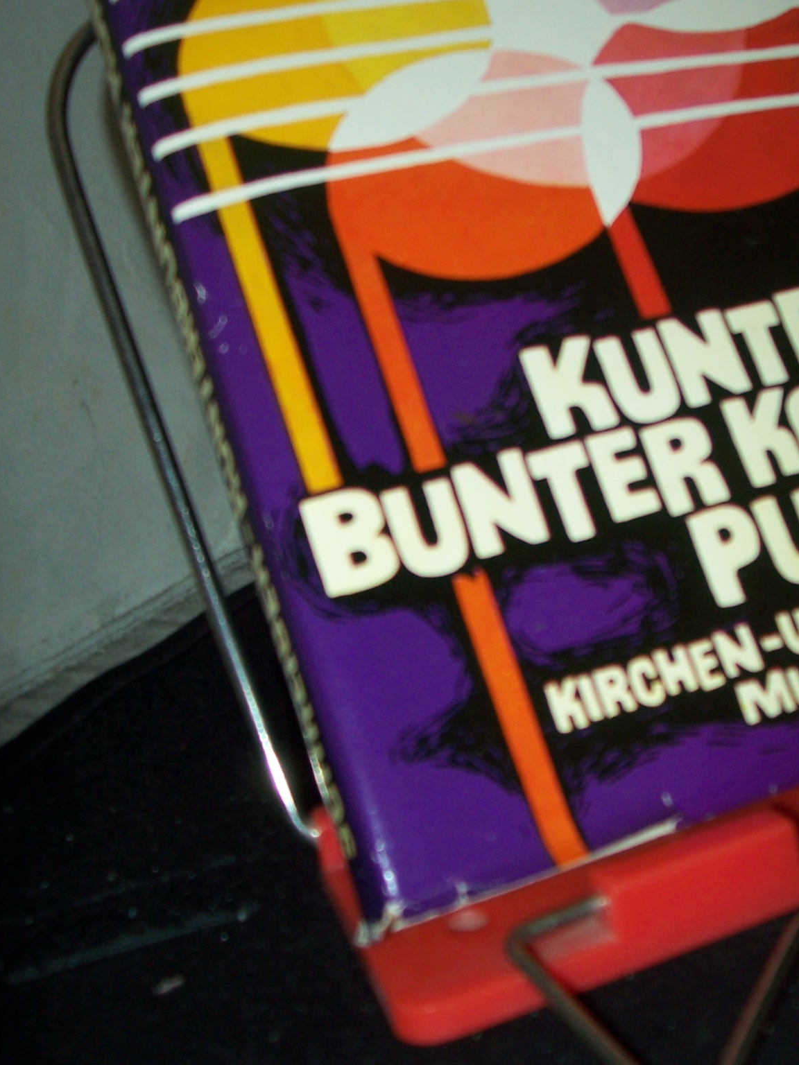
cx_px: 563
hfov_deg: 28.3
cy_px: 422
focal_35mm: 51
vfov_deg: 37.3
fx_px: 1570
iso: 80
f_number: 2.7
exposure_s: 1/60
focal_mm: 5.6
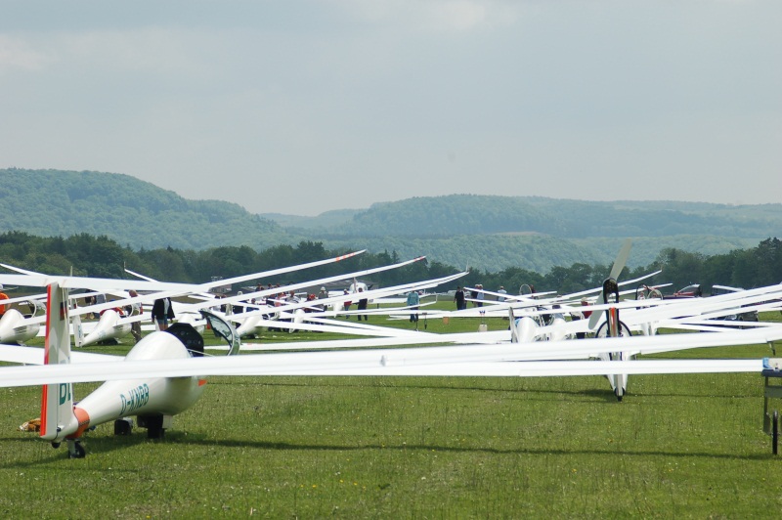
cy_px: 260
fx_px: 3256
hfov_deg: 13.7
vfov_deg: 9.1
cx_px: 391
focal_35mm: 150
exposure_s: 1/400
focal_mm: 100
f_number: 11
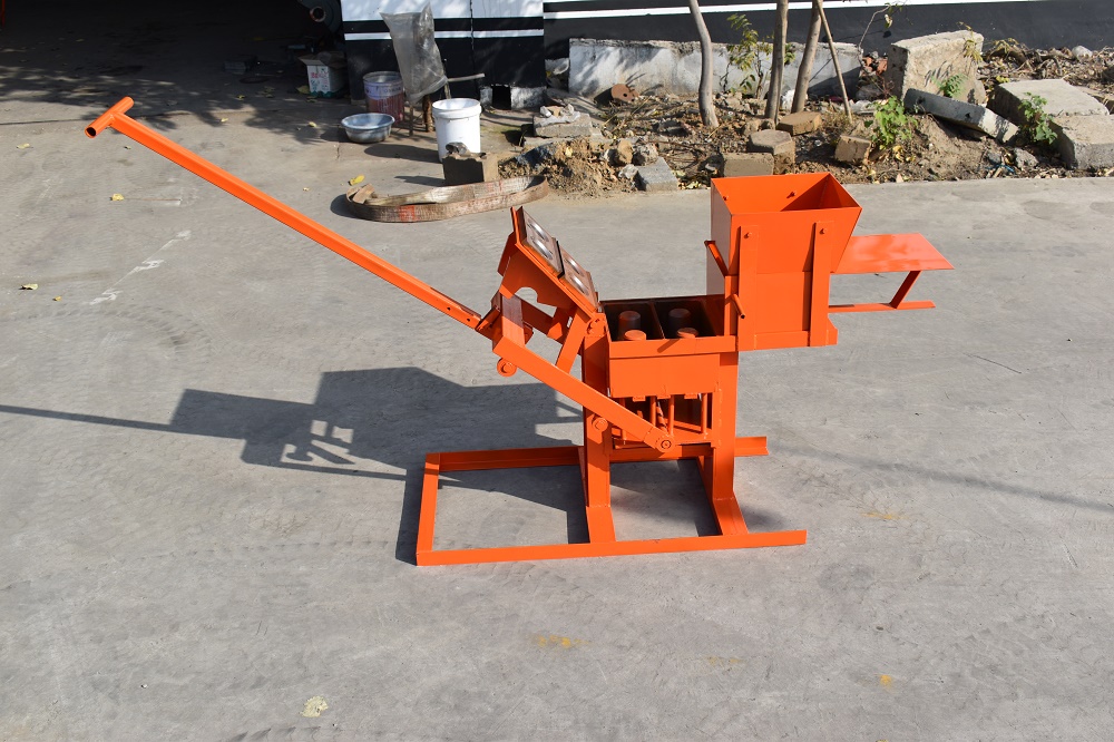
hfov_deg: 51.3
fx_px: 1160
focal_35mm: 38
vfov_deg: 35.5
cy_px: 371
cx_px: 557
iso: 100
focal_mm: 25
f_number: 8
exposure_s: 1/250
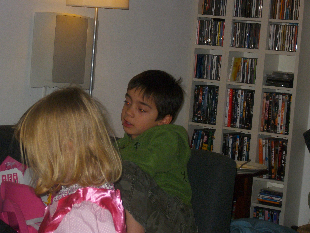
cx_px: 155
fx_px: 913
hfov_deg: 19.3
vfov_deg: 14.5
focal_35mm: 102
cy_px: 116
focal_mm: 17.1
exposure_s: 1/125
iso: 320
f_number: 5.3
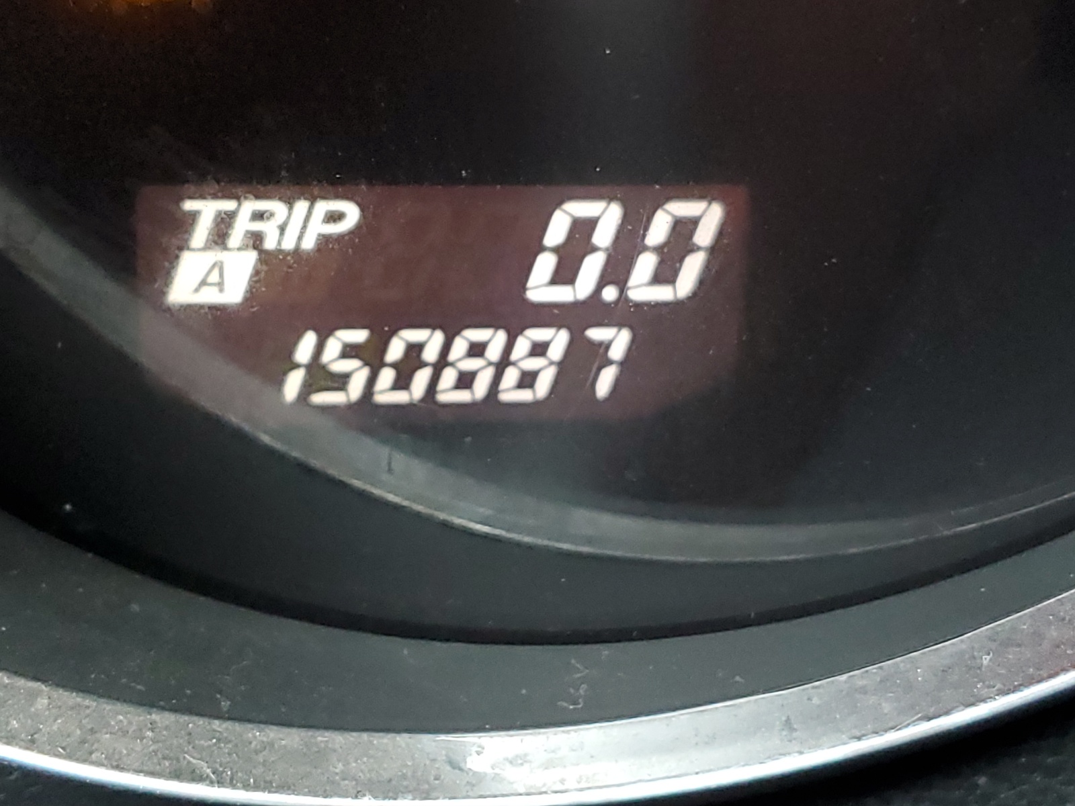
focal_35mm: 26
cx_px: 538
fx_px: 807
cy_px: 403
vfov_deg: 53.1
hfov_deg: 67.3
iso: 322
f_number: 1.5
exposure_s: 1/30
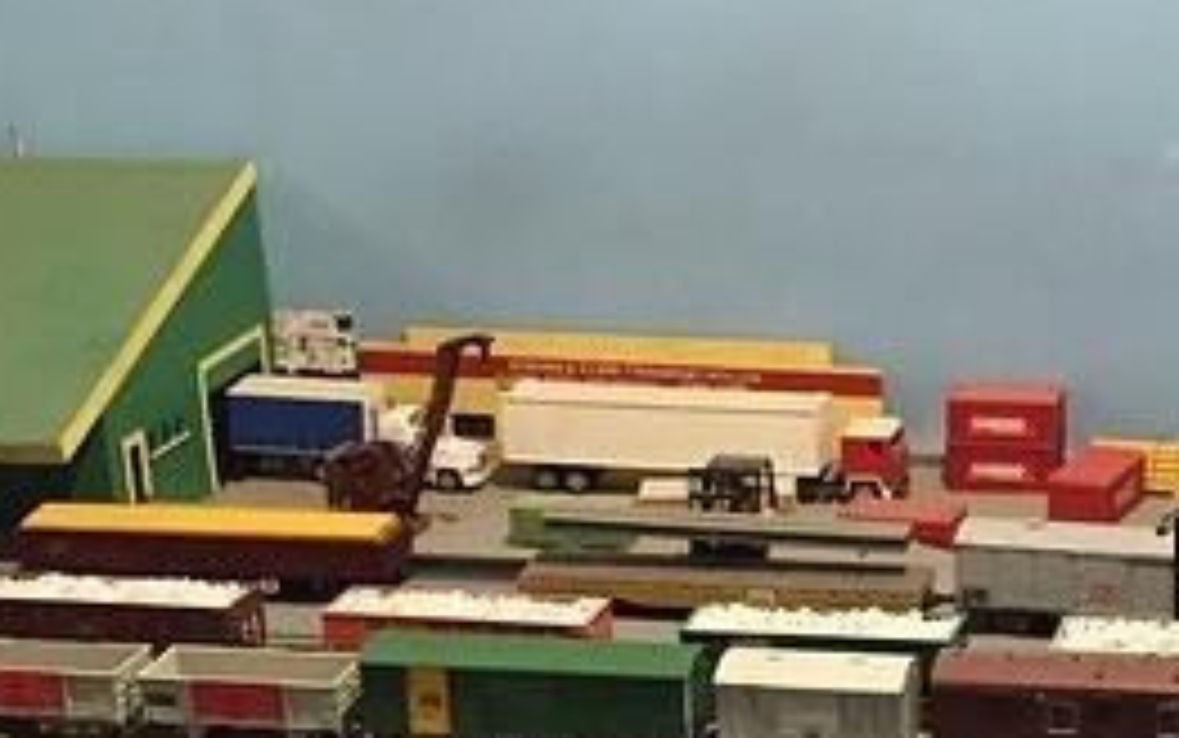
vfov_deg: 13.8
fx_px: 3022
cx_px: 1120
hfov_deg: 21.5
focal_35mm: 94
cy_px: 608
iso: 250
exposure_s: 1/15
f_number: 2.2
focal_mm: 4.15
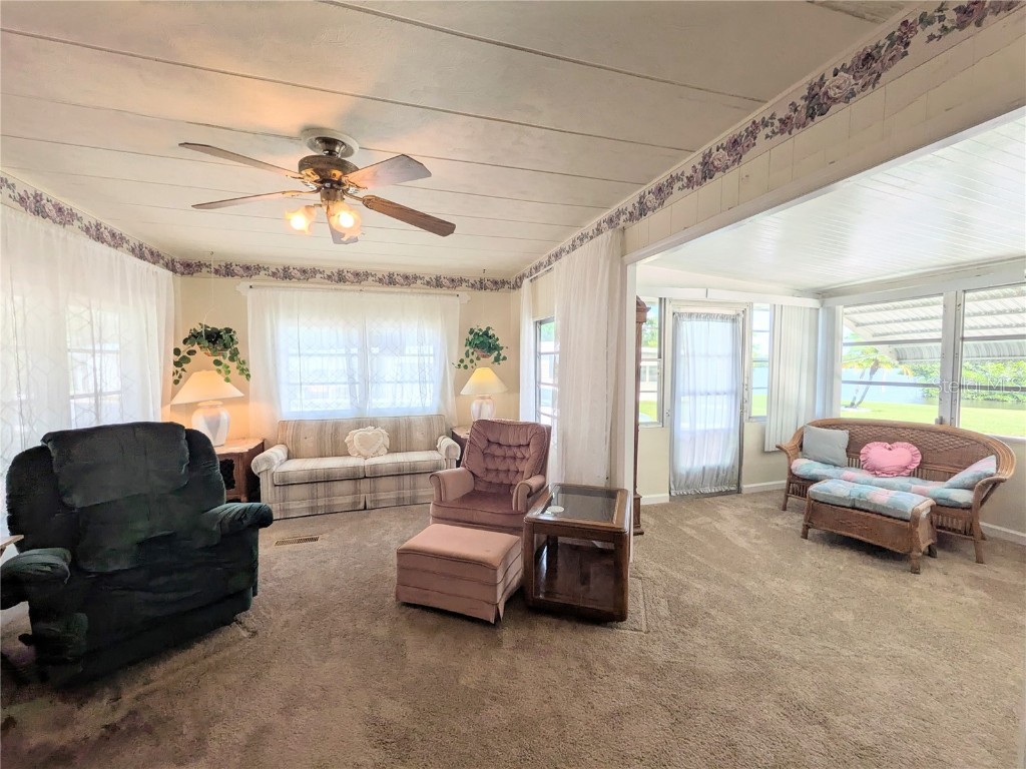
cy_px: 384
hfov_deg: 102.1
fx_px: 415
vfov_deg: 85.7
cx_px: 513
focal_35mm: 14
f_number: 2.2
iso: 48
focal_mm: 1.83
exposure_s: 1/382
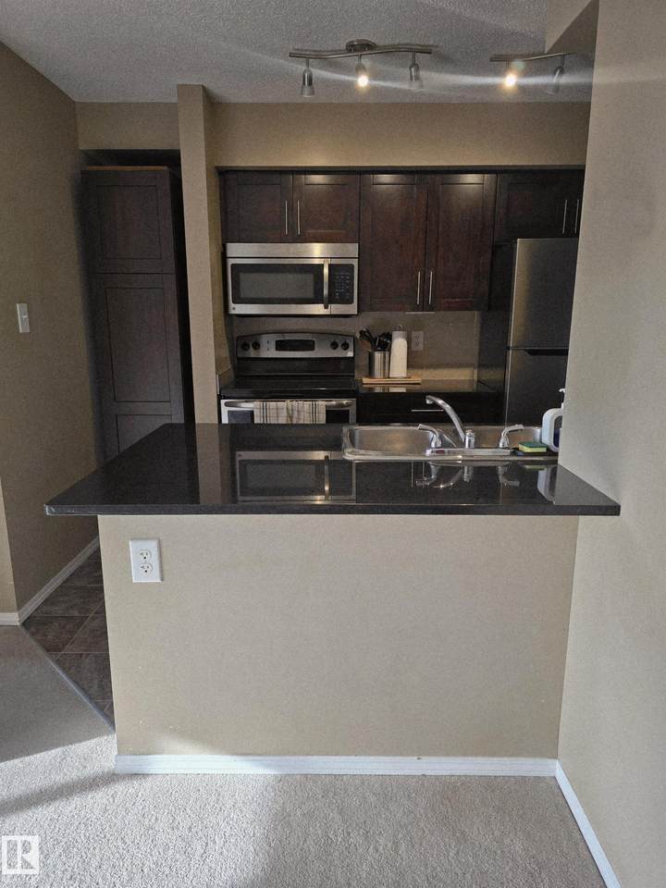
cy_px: 444
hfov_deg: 58.9
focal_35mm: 23
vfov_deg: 73.9
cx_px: 333
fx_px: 590
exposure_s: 1/120
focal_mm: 6.3
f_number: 1.7
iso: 32
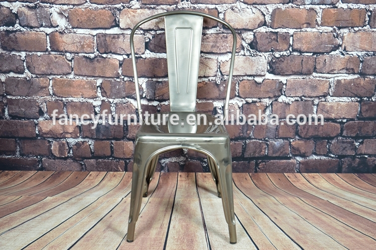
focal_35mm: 51
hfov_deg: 38.9
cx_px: 188
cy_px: 125
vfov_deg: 26.4
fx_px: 532
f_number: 4.2
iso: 100
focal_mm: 34
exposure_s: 1/80
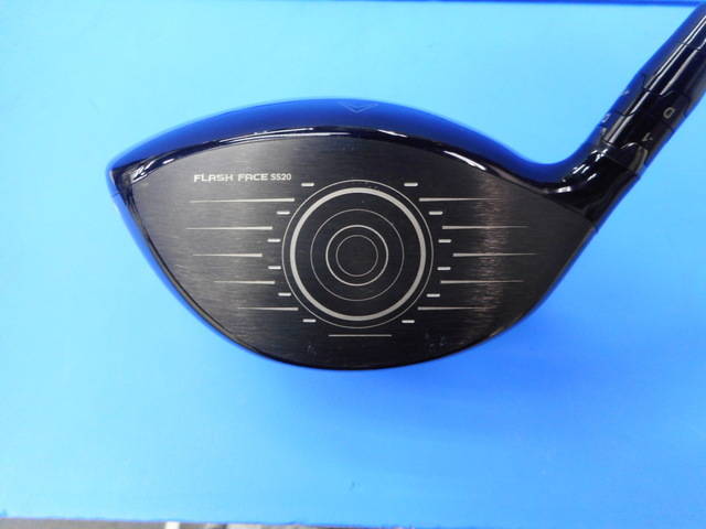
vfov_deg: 54.9
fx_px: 510
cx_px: 353
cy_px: 264
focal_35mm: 25
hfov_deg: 69.4
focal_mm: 4.5
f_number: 3.7
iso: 250
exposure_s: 1/30
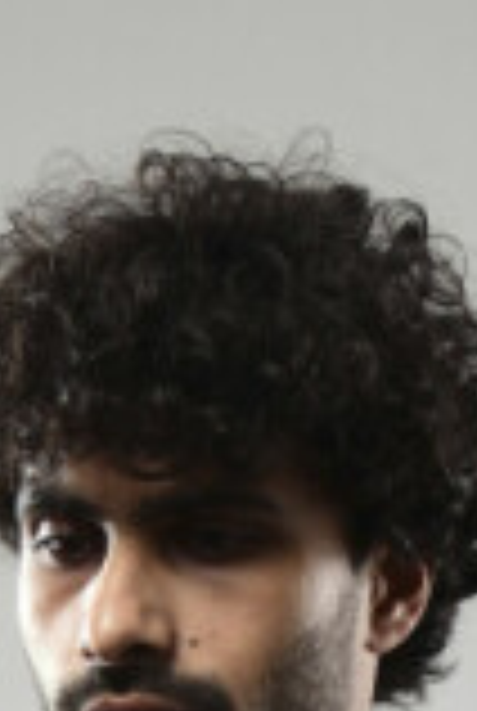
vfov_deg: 6.8
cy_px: 1728
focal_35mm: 288
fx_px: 5699
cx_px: -4
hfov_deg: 4.8
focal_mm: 38
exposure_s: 1/125
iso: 400
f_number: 5.6
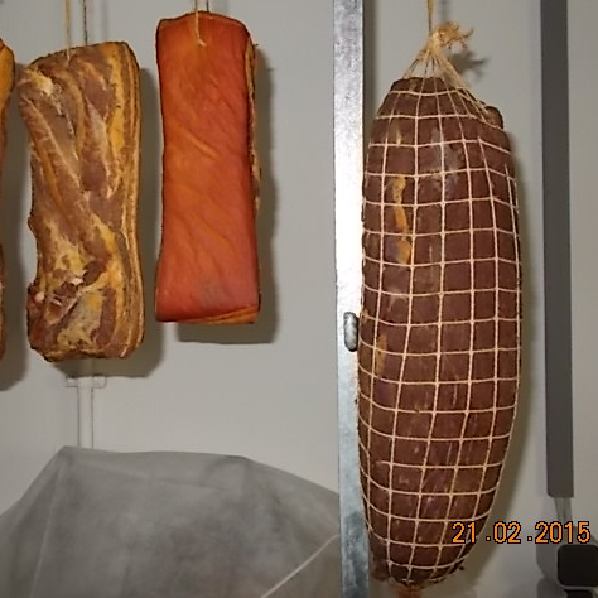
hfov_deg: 52.0
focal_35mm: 31
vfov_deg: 52.5
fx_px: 606
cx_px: 227
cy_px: 302
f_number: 3.2
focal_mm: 4.6
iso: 200
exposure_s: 1/25
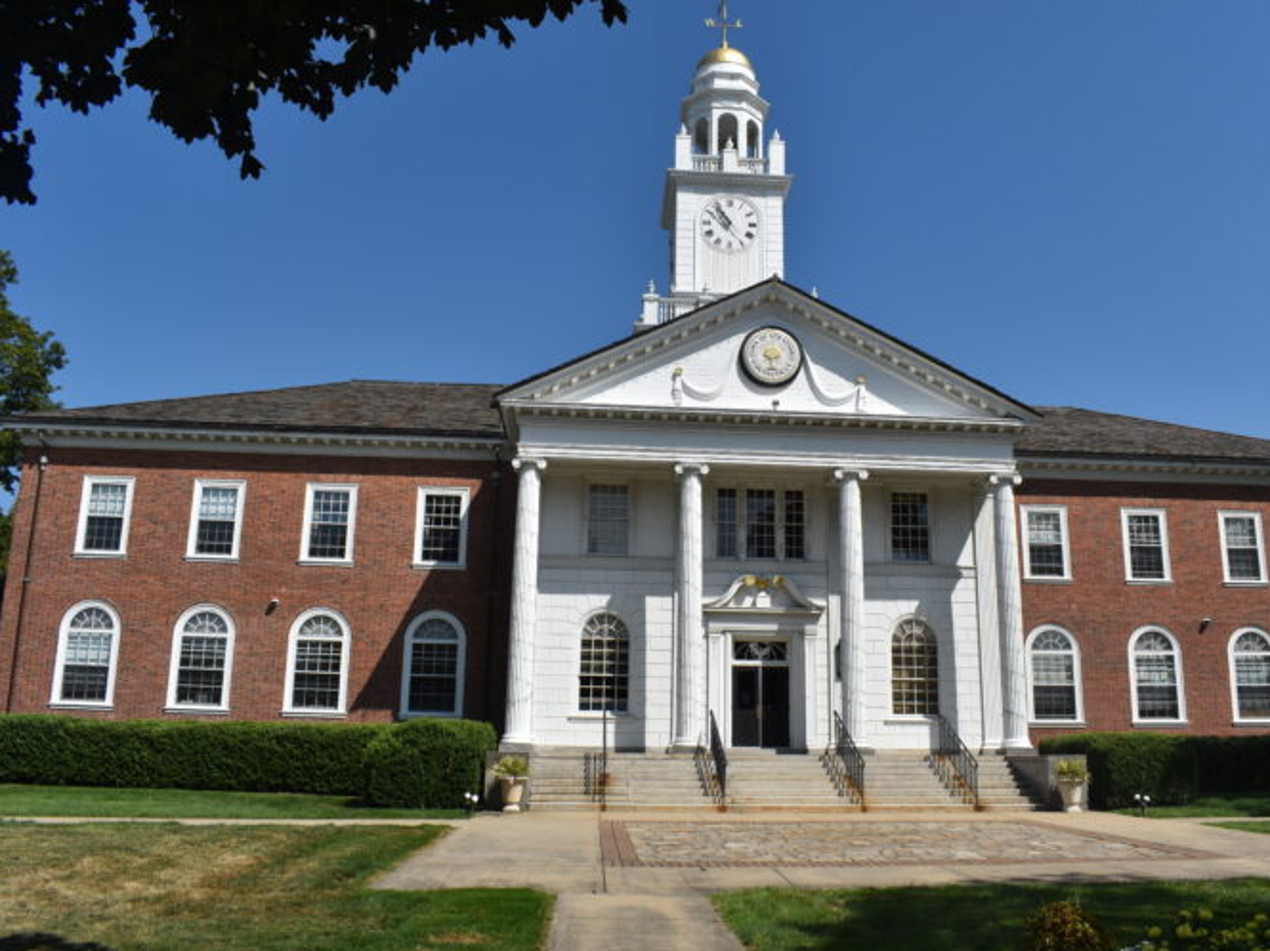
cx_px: 699
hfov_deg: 59.9
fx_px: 1100
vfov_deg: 46.8
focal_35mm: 30
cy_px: 474
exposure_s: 1/400
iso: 100
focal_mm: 18
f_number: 10
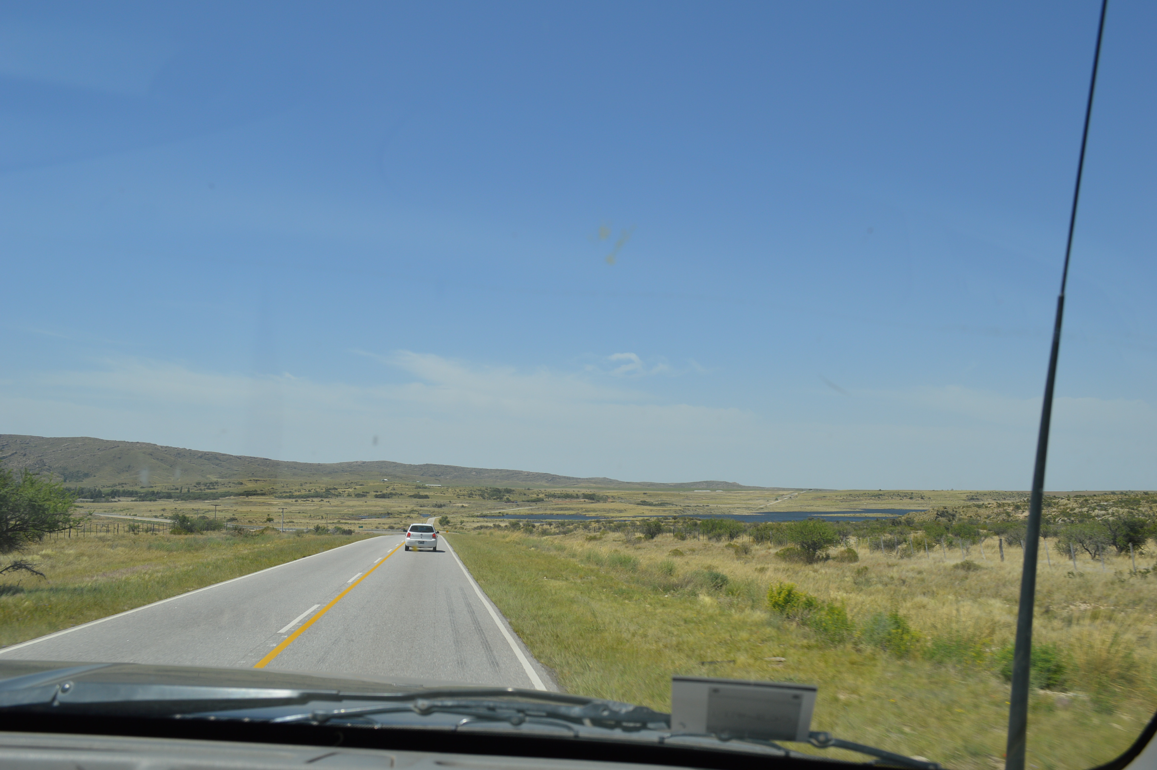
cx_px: 578
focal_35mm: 33
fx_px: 1060
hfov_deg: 57.3
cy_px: 385
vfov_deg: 39.9
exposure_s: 1/320
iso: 100
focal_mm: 22
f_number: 9
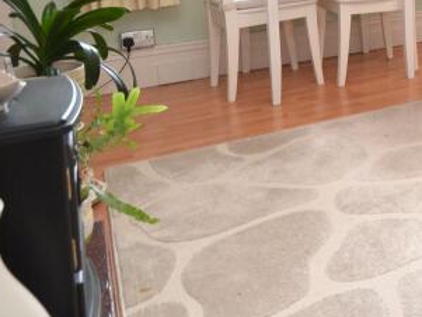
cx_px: 562
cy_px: -48
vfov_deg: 26.8
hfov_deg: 30.0
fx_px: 598
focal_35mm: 49
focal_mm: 10
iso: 400
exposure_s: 1/60
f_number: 4
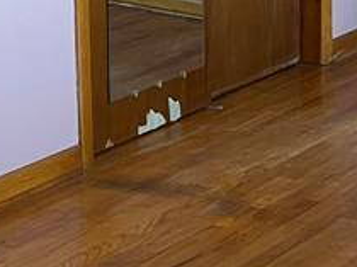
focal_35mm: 127
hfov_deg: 14.7
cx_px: 495
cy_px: -165
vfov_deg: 11.1
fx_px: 1308
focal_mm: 4.25
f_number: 1.8
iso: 125
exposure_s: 1/60
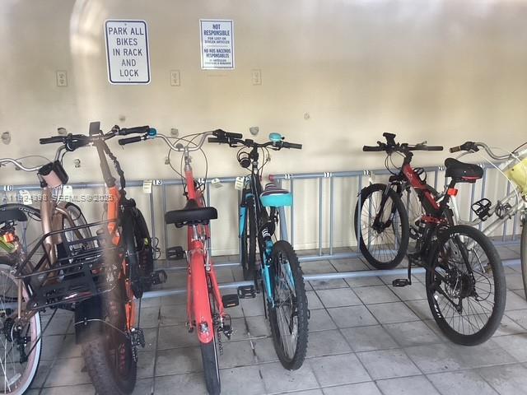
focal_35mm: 31
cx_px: 264
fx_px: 472
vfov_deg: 45.4
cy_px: 198
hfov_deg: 58.4
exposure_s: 1/60
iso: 200
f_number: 2.4
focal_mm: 3.3
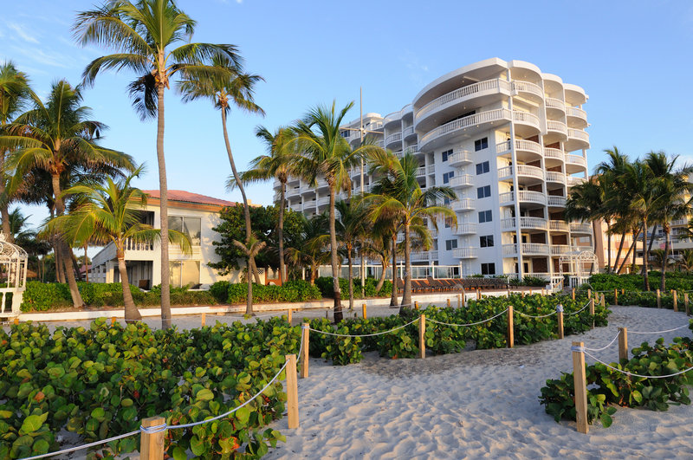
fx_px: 404
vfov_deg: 59.3
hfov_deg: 81.3
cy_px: 230
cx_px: 346
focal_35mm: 21
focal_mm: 14
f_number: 7.1
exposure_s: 1/200
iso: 640
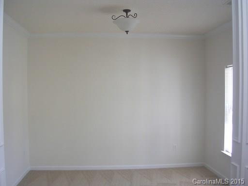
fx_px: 272
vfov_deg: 37.7
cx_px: 124
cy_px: 93
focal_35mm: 38
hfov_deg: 49.0
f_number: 2.8
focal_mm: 5.8
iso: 50
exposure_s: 1/44.1
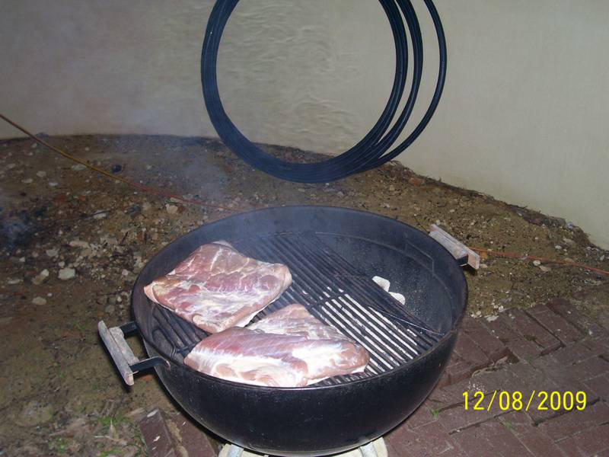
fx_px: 739
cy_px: 228
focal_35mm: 42
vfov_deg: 34.3
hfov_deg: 44.8
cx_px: 304
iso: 125
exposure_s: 1/60
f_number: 3
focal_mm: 7
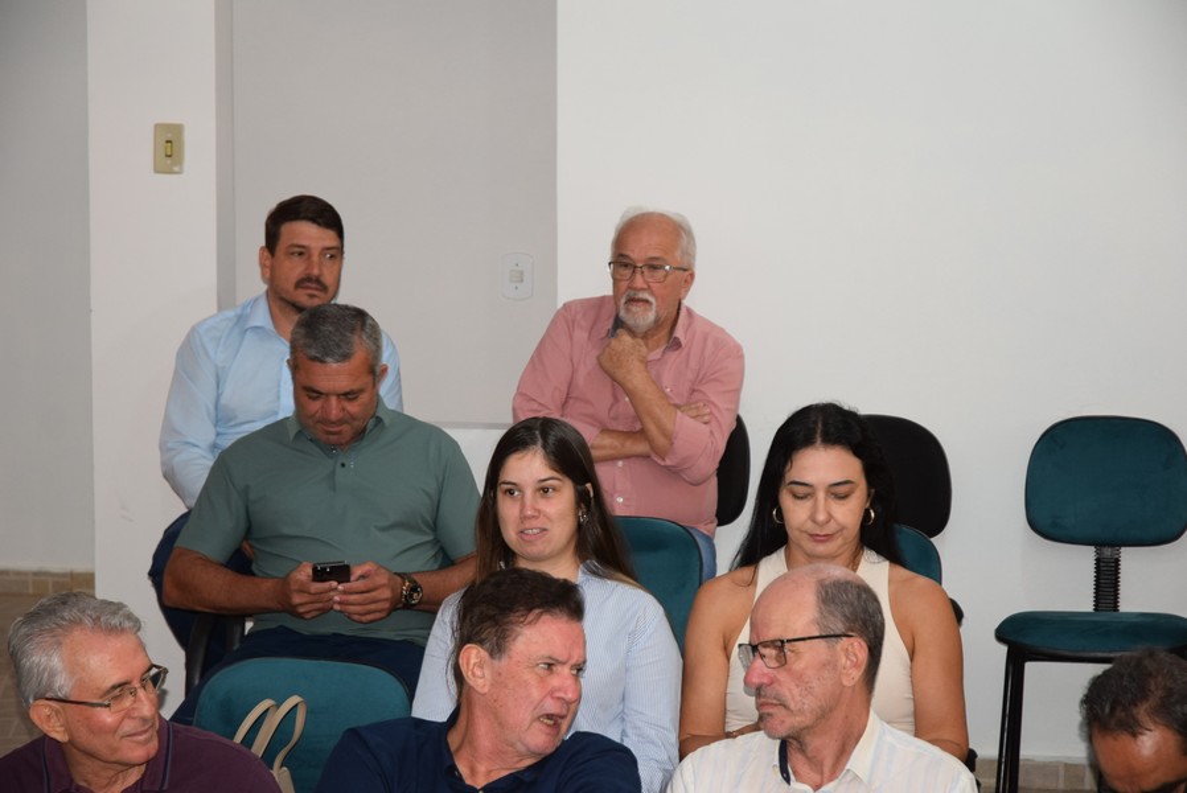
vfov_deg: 13.1
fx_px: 3464
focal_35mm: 105
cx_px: 594
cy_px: 396
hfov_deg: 19.4
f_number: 5
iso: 800
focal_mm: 70
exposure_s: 1/100
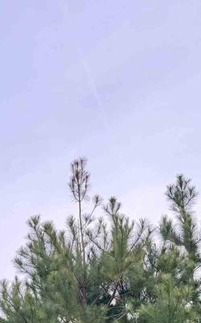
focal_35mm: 82
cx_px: -234
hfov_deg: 13.1
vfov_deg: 23.3
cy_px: 377
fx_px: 719
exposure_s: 1/383
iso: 100
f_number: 1.78
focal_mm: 6.76
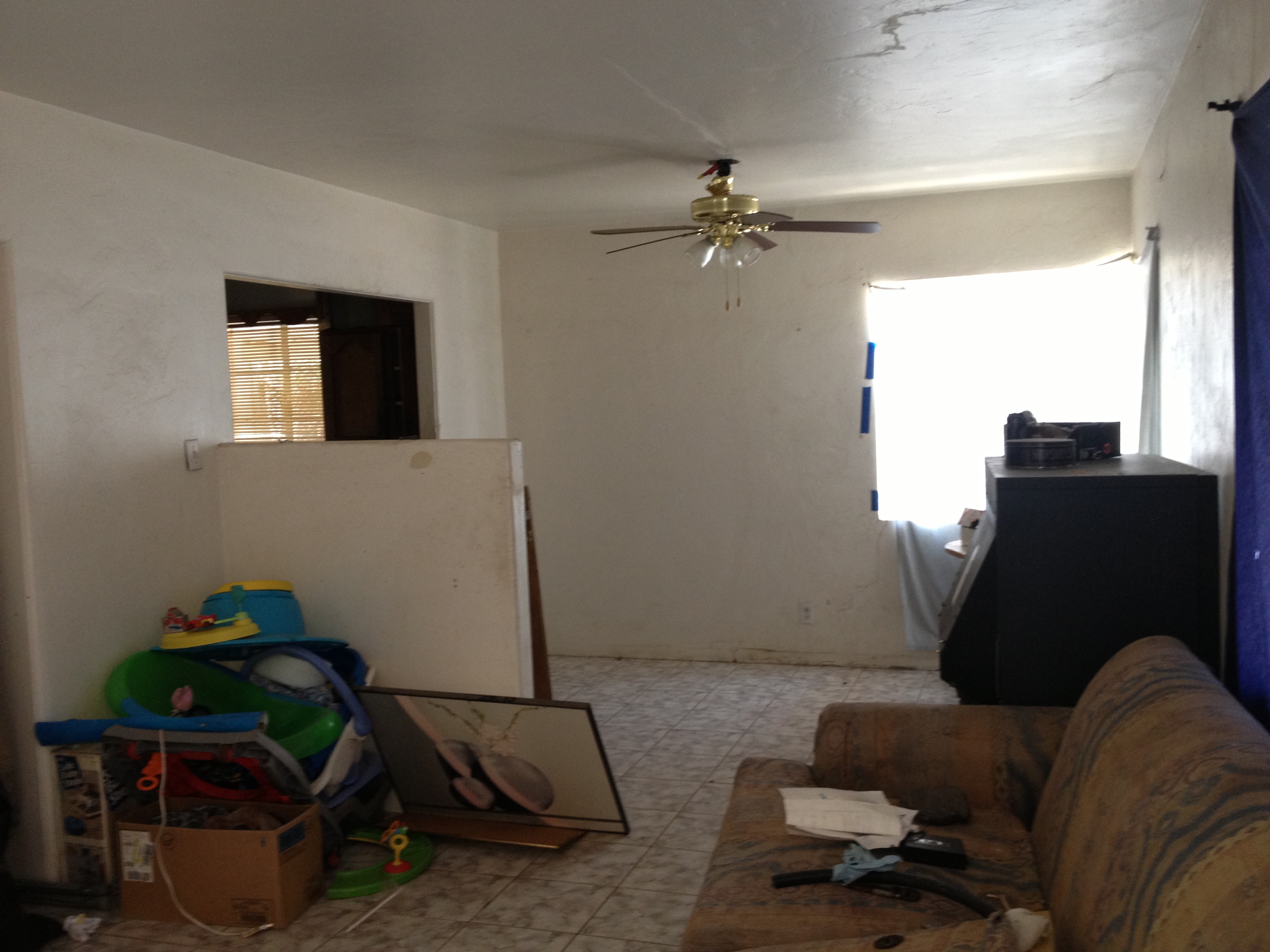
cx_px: 635
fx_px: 1284
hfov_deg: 52.6
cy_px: 476
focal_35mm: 35
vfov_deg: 40.7
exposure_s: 1/20
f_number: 2.4
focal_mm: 4.28
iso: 100
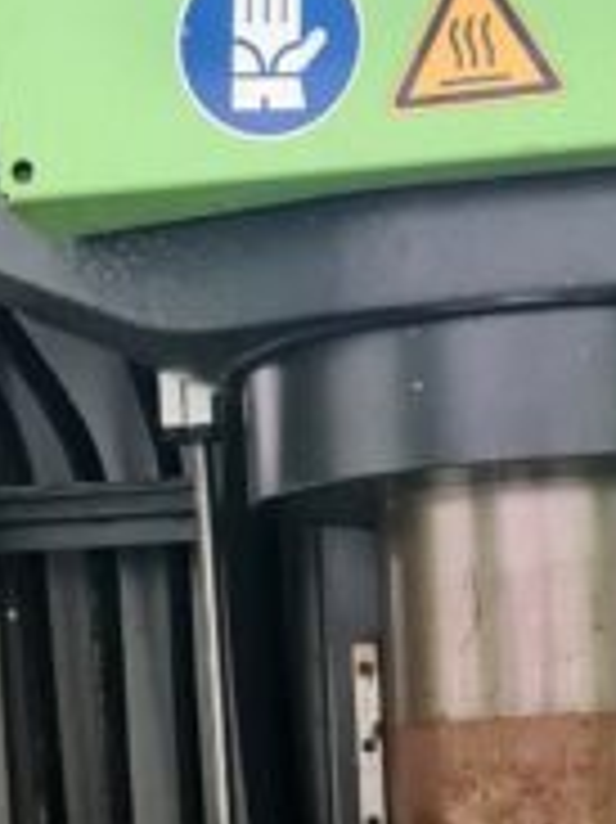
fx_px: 1948
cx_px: 355
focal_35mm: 82
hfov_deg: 18.0
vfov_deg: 22.6
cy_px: 896
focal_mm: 7
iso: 1600
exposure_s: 1/100
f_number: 1.8
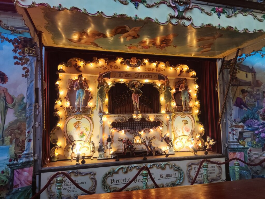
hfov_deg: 69.4
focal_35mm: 25
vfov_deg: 54.9
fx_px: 191
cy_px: 100
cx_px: 132
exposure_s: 1/50
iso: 262
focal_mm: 4.71
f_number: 1.79
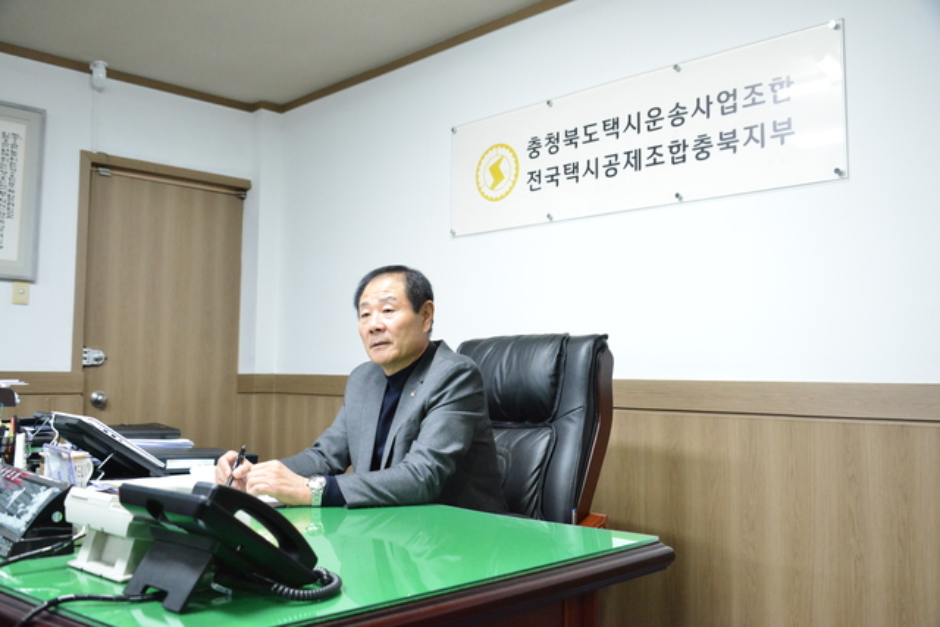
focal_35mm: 32
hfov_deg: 58.7
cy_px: 314
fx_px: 836
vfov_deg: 41.1
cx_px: 470
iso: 6400
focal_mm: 32
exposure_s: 1/100
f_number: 5
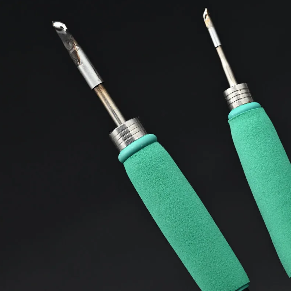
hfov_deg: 12.9
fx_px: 1284
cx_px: 171
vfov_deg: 12.9
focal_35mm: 135
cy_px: 146
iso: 800
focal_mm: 105
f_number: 8
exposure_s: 1/50
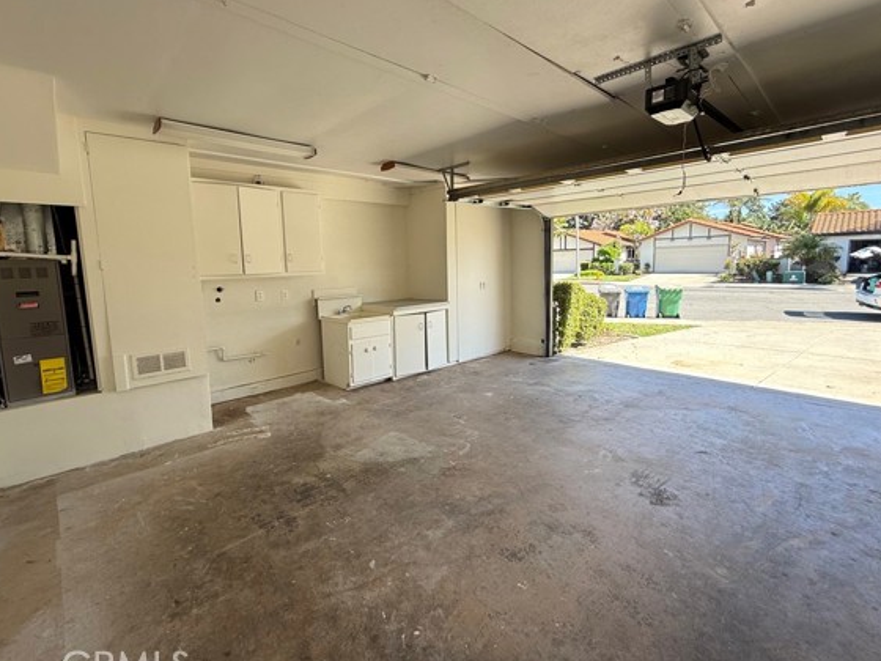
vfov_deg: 78.0
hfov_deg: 94.4
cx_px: 414
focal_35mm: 16
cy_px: 310
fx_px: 407
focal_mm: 2.22
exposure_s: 1/271
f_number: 2.2
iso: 50
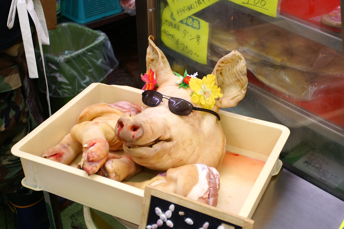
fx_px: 501
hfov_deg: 37.9
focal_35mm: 52
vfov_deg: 25.7
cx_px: 172
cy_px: 114
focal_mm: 35
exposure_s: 1/25
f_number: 3.5
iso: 200
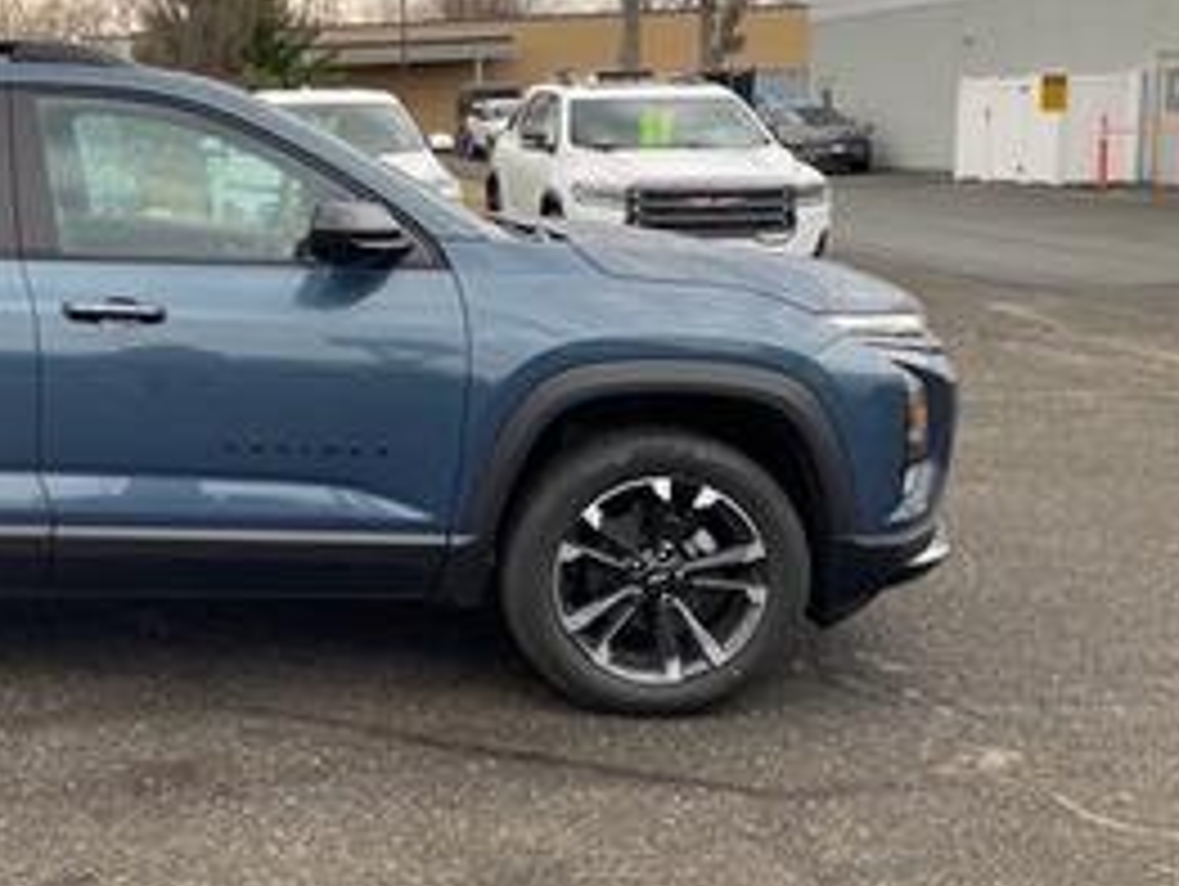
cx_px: 117
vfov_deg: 29.1
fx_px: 1705
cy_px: 409
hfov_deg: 35.9
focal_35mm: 50
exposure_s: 1/168
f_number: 1.6
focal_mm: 4.2
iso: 32
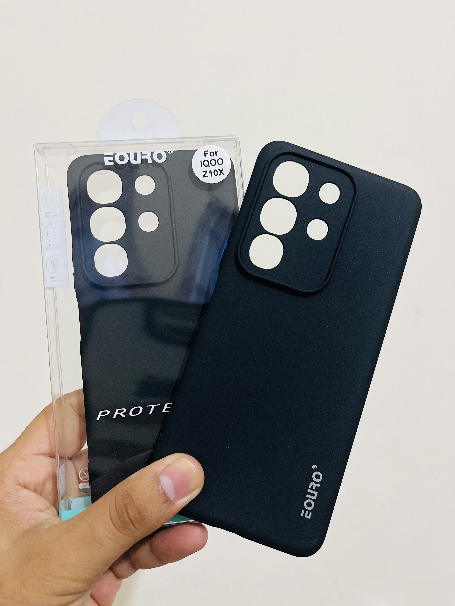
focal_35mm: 26
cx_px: 228
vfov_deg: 67.3
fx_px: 456
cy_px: 303
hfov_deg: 53.1
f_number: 1.6
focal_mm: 5.1
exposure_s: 1/50
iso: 500
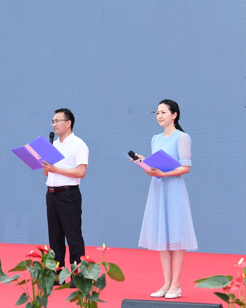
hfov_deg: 13.2
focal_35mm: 116
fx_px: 1055
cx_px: 41
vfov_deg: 16.6
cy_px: 154
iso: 200
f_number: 5.6
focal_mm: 82
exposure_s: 1/250
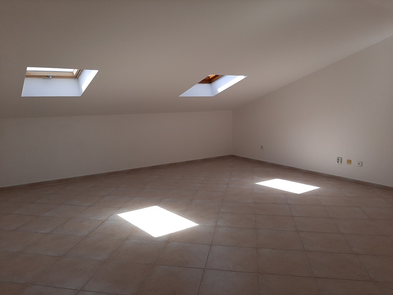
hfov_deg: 65.3
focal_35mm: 27
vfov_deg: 51.4
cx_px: 196
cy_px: 148
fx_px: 307
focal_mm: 3.93
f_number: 1.7
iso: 40
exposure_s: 1/464
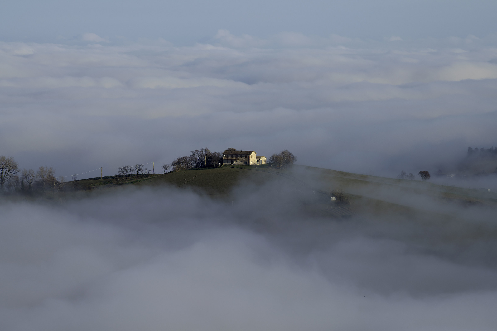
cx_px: 248
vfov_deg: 5.7
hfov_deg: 8.6
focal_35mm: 240
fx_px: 3313
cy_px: 166
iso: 100
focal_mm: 240
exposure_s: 1/320
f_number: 11
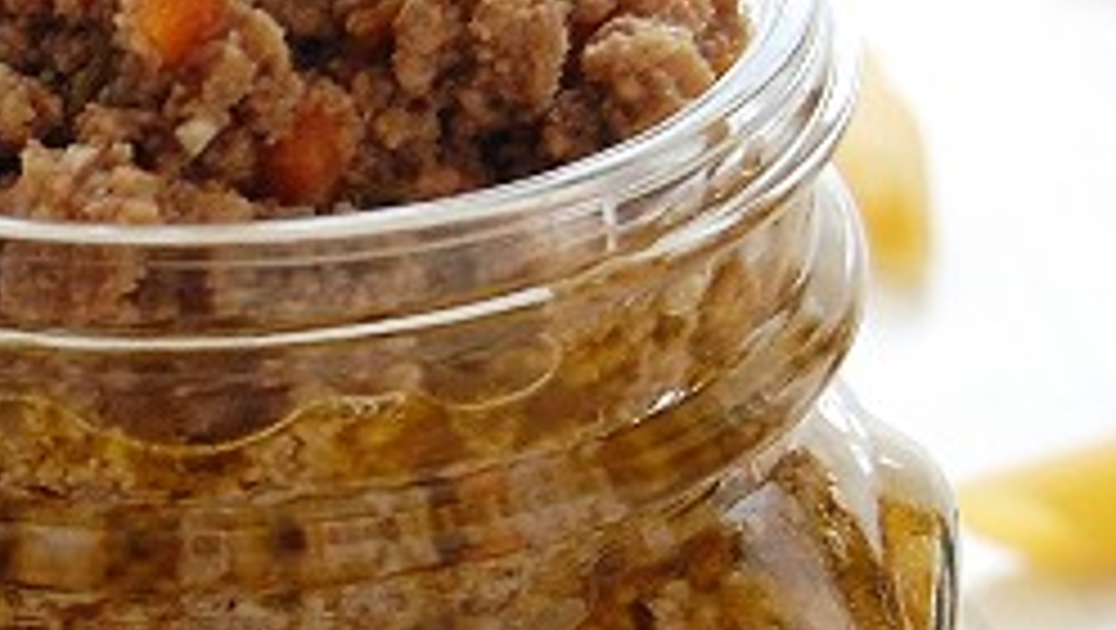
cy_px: 632
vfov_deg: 3.5
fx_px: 10310
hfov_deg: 6.1
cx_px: -536
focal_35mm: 348
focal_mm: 55
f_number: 5.6
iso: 450
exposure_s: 1/60
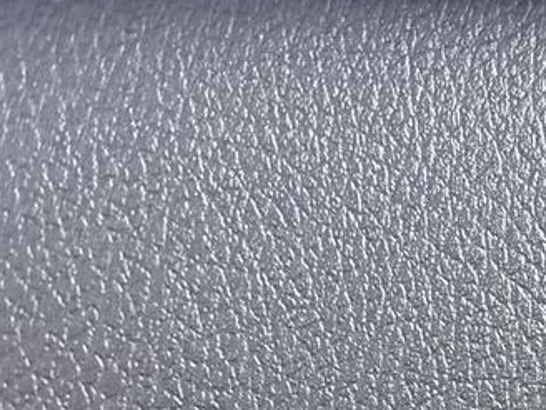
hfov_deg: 17.0
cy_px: 640
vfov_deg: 12.3
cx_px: 486
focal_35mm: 114
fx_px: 1798
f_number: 1.6
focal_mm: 5.96
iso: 500
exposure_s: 1/41
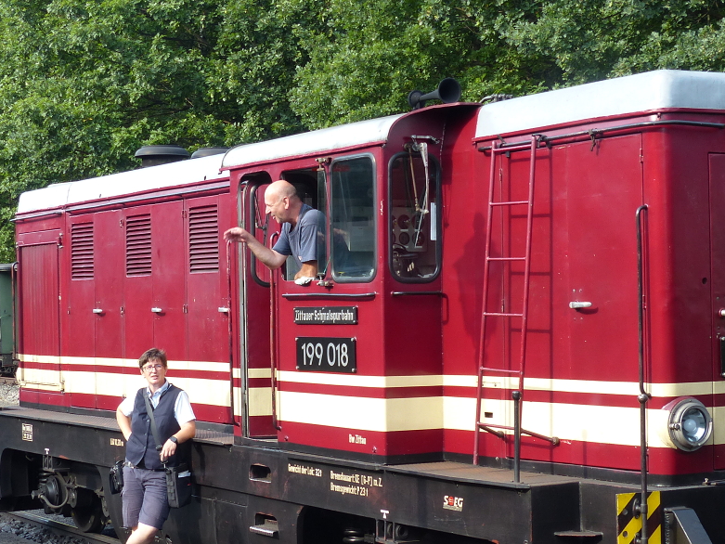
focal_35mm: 83
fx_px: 1739
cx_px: 317
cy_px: 313
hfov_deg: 23.5
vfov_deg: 17.8
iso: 100
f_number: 4
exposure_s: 1/125
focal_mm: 9.8
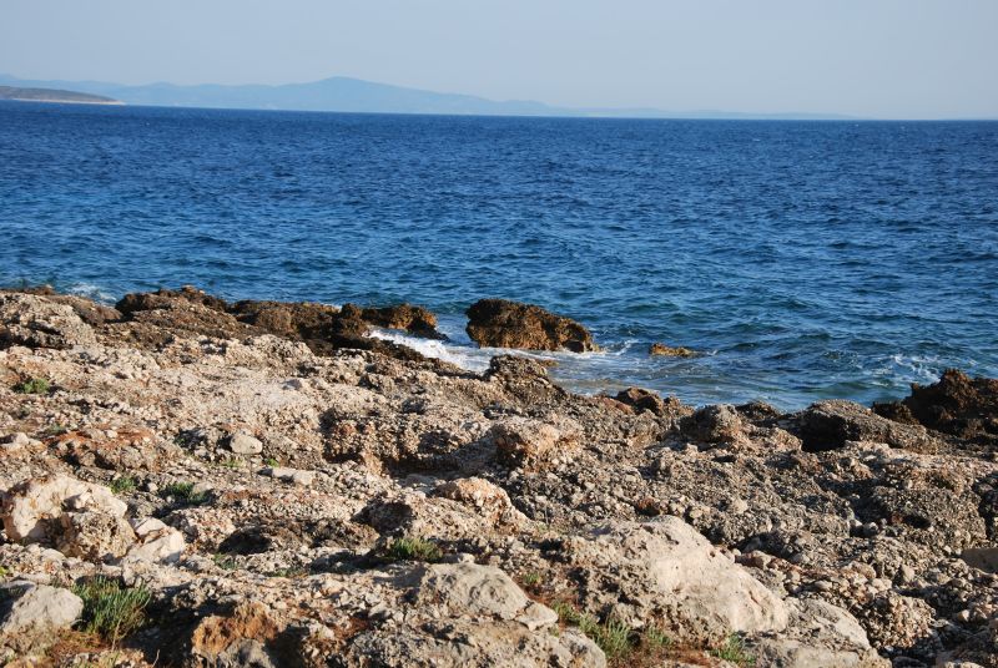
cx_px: 499
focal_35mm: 68
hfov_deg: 29.8
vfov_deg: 20.2
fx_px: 1874
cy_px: 334
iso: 100
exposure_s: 1/200
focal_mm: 45
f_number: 7.1
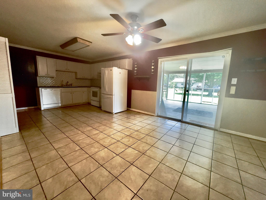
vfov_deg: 85.7
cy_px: 100
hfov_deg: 102.1
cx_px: 133
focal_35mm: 14
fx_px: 108
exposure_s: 1/77
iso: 200
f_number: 2.2
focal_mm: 2.22
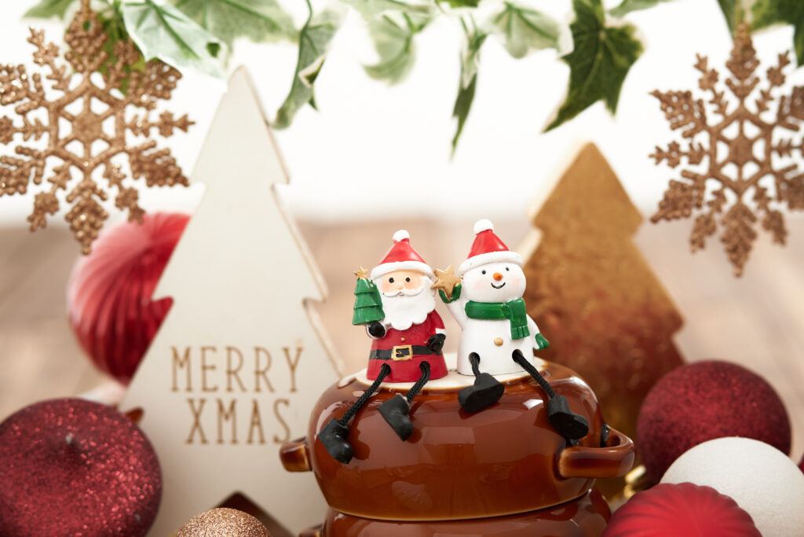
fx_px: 2848
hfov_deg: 16.1
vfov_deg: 10.8
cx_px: 402
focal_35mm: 128
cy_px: 268
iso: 320
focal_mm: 85
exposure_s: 1/60
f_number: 3.5
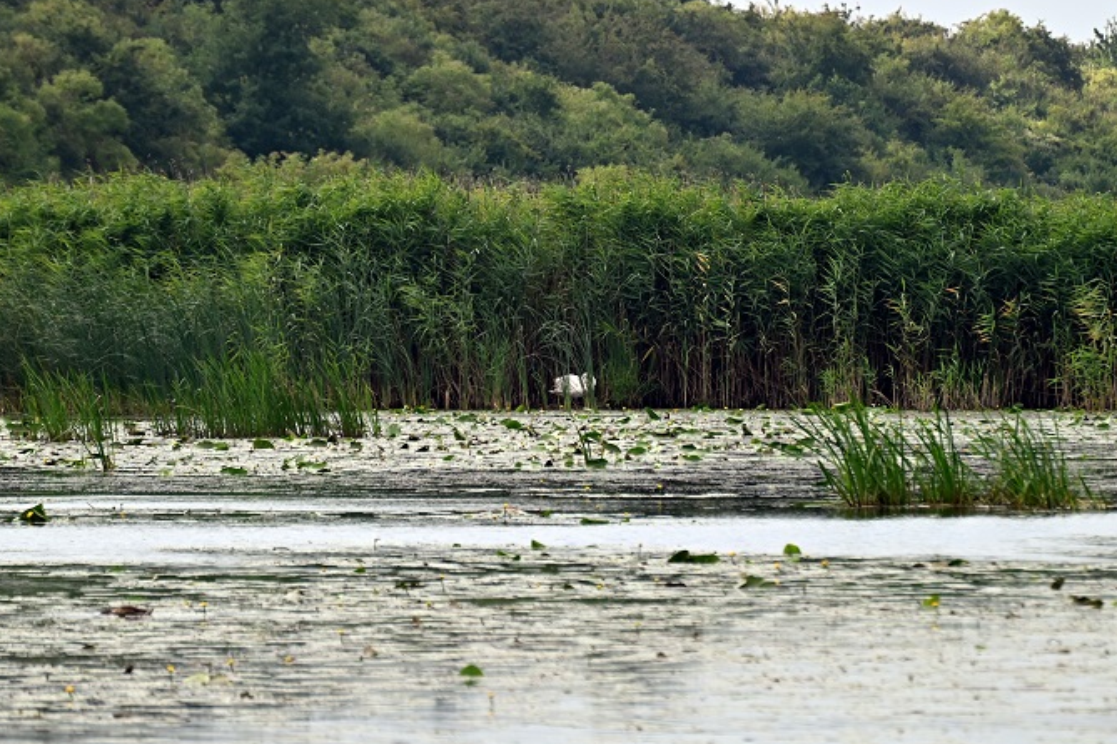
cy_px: 230
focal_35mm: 426
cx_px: 586
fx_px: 13217
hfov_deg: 4.8
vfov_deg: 3.2
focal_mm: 300
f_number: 5.6
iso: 200
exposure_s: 1/1000
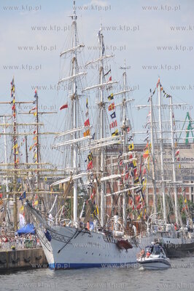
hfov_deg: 6.9
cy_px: 146
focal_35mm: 200
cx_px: 97
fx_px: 1619
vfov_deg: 10.3
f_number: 8
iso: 500
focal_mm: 200
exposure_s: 1/1250
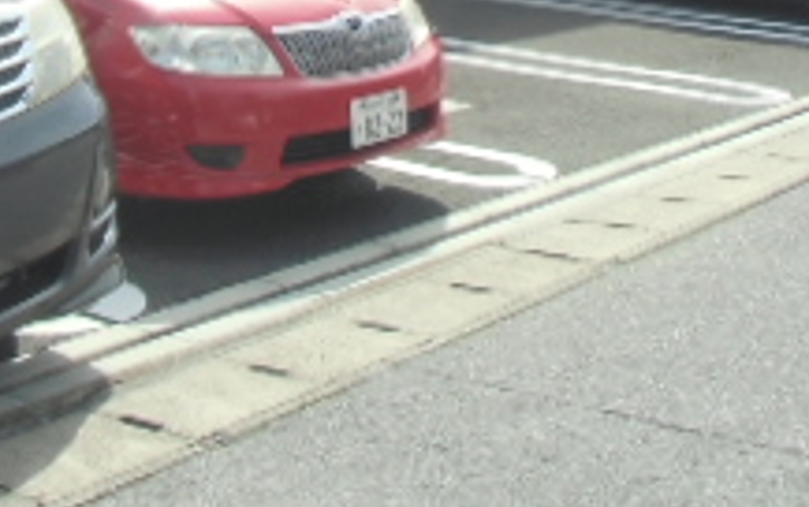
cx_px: 321
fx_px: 1655
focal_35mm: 75
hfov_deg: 27.4
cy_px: -183
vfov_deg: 16.3
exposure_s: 1/400
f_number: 3
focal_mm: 4.24
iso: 64
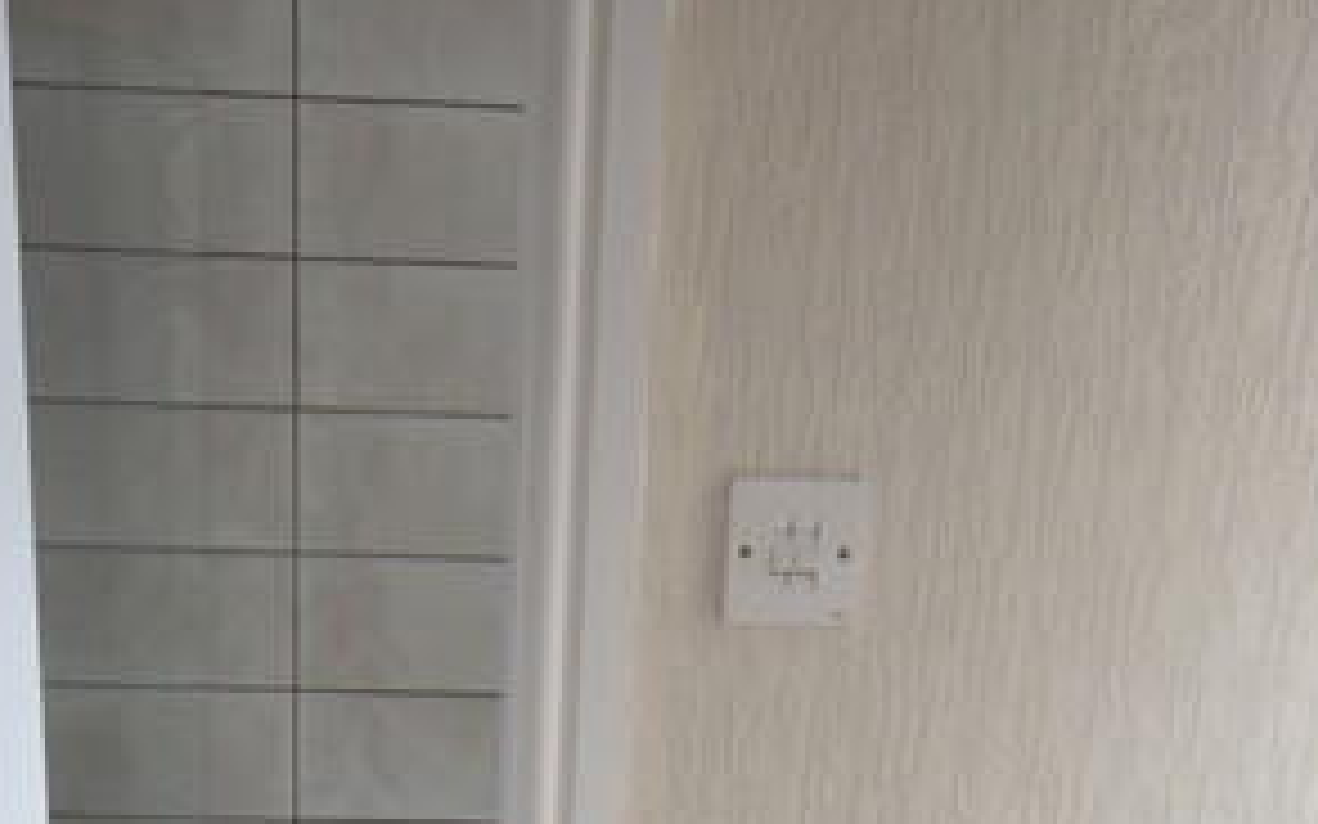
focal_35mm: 59
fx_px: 2111
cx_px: 445
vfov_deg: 18.0
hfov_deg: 34.4
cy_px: 1448
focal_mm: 11
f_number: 5
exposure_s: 1/100
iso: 400
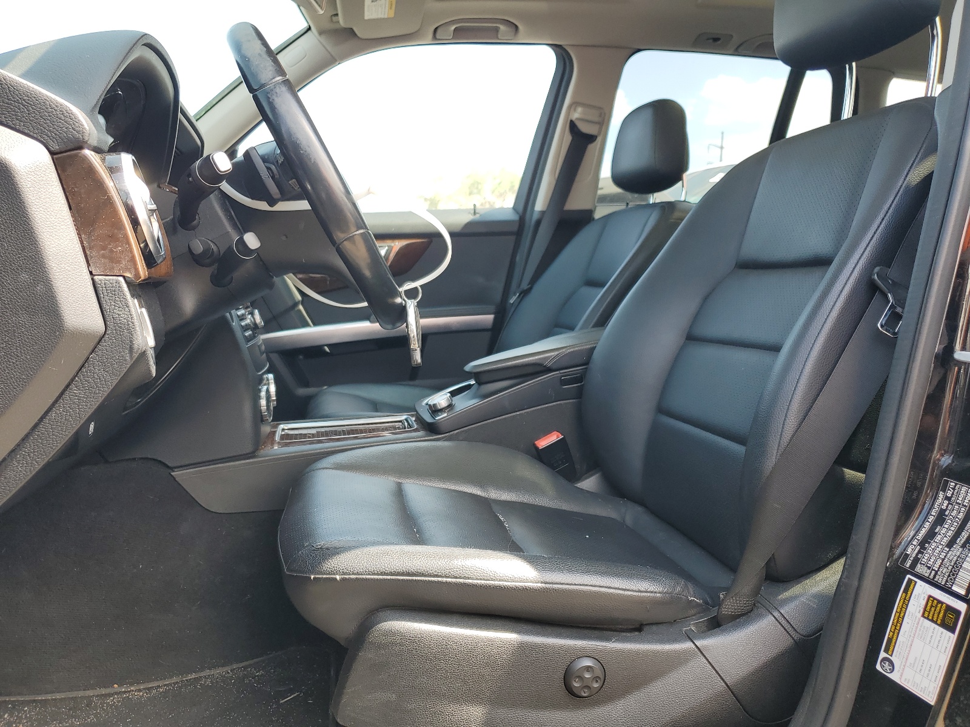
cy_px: 364
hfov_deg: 67.3
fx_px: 729
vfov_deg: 53.1
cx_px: 485
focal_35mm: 26
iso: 50
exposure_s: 1/238
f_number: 1.5
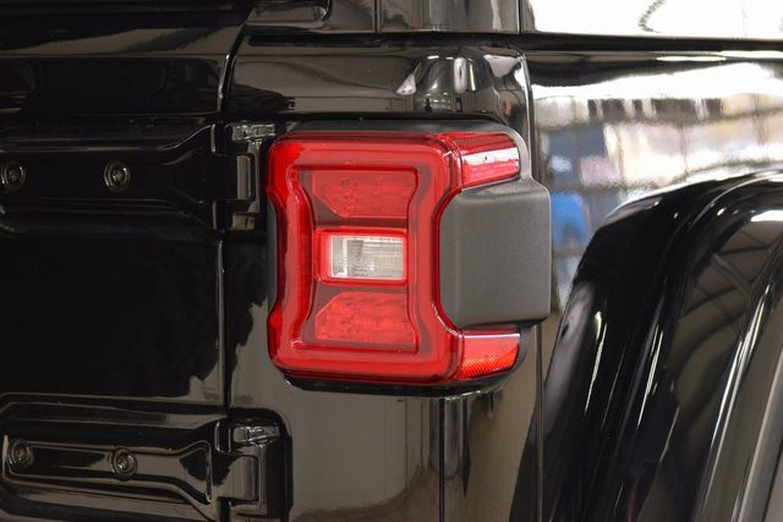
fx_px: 2284
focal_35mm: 105
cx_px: 392
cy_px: 261
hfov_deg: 19.5
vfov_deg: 13.0
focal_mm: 70
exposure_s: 1/30
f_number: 5
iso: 1600
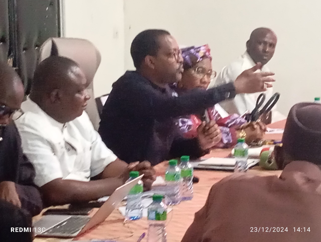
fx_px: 1040
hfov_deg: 17.5
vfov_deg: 13.3
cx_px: 160
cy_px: 121
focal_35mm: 112
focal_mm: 4.22
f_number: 1.8
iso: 3398
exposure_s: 1/20
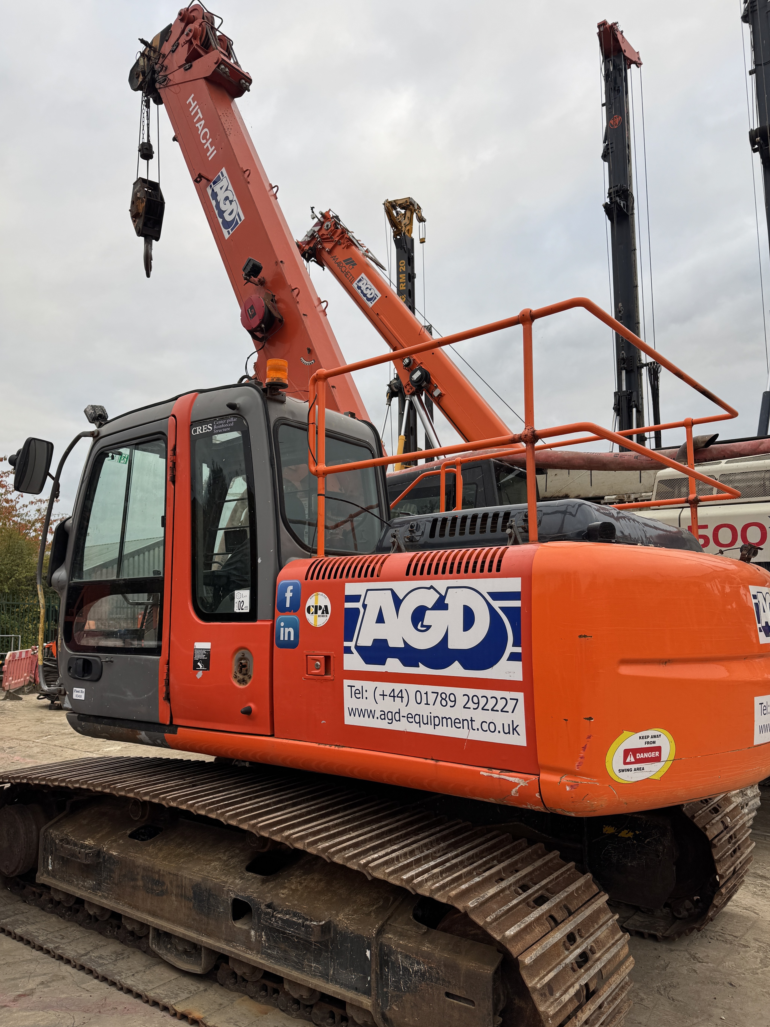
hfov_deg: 54.9
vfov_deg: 69.4
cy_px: 522
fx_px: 741
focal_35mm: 25
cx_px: 378
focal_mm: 6.76
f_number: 1.78
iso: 80
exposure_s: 1/464
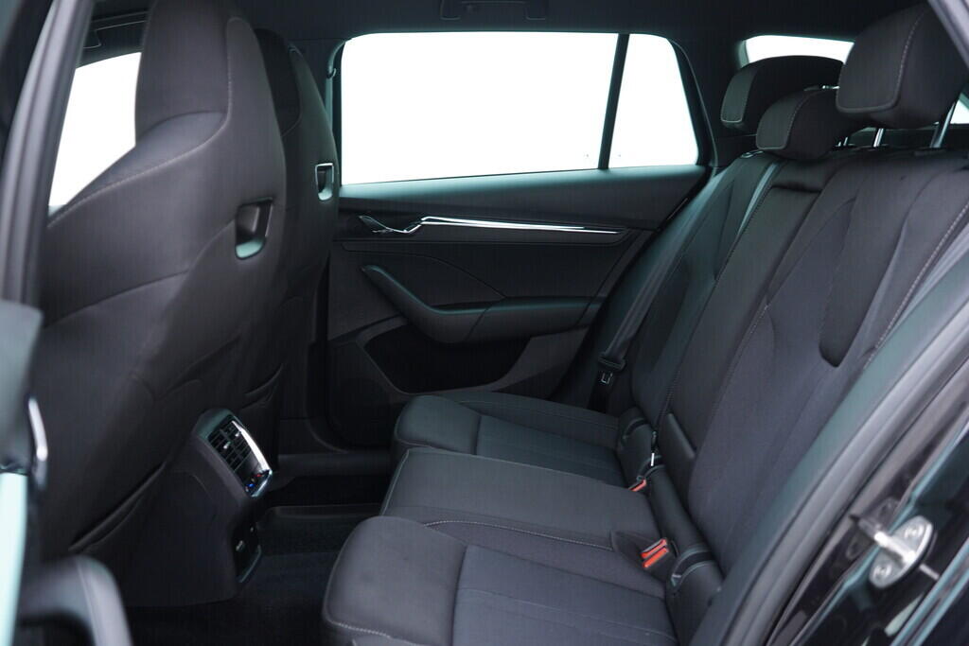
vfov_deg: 36.9
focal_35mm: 36
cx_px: 484
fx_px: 969
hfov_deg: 53.1
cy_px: 323
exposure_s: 1/40
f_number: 2.8
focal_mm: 24
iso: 320
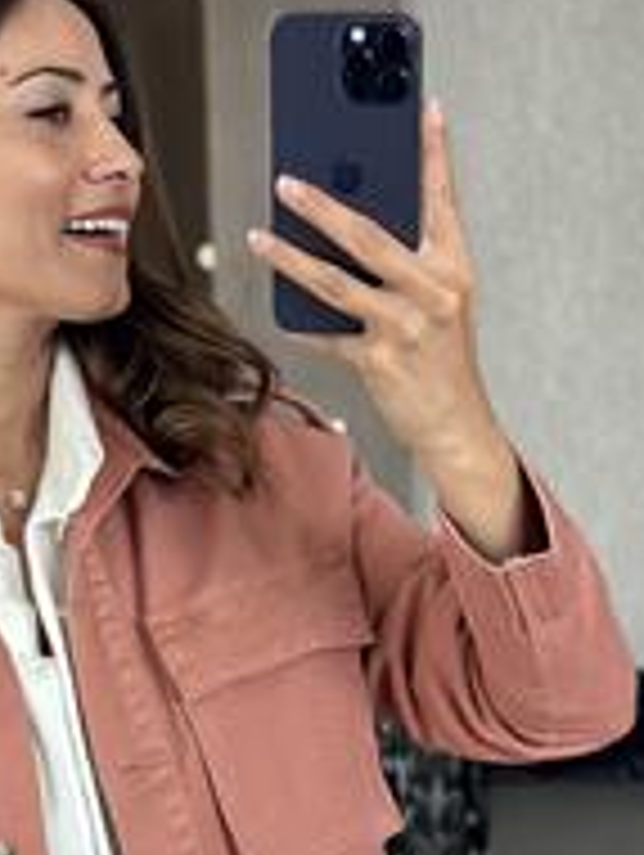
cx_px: 50
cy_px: 819
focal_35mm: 128
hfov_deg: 11.5
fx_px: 3168
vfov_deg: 15.2
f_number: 1.78
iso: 125
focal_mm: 6.86
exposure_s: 1/100
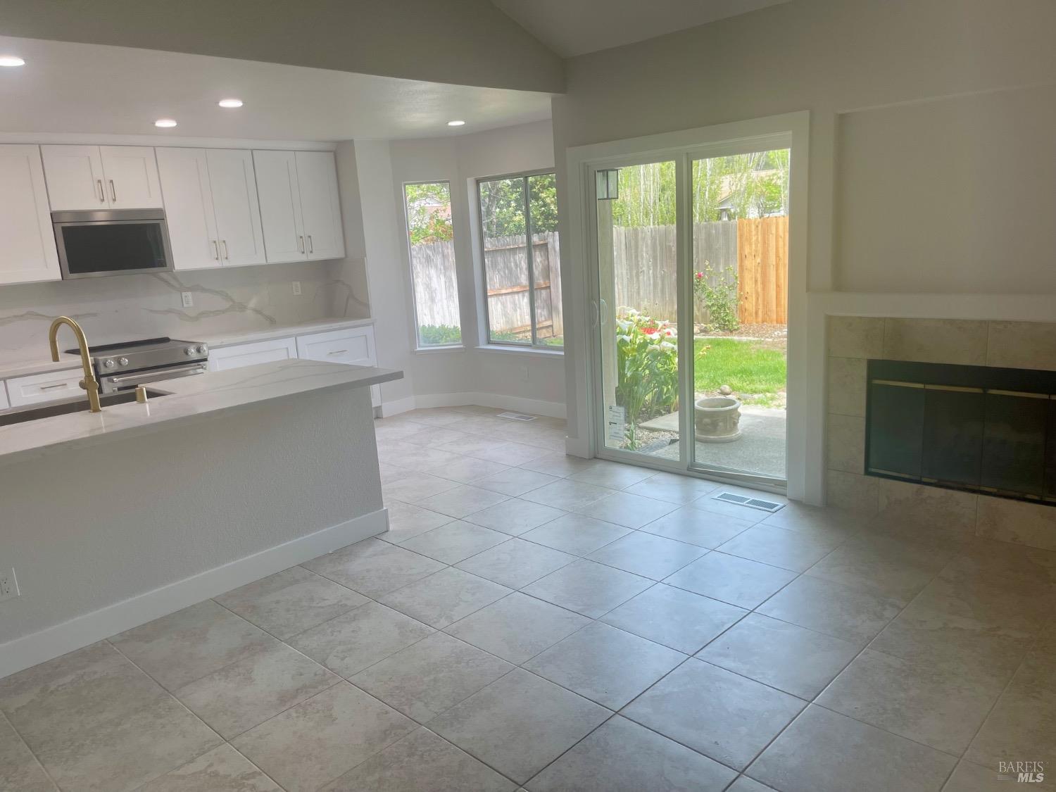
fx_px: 763
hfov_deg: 69.4
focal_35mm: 25
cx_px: 528
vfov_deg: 54.9
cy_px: 396
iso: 32
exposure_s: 1/280
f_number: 1.6
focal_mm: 5.1
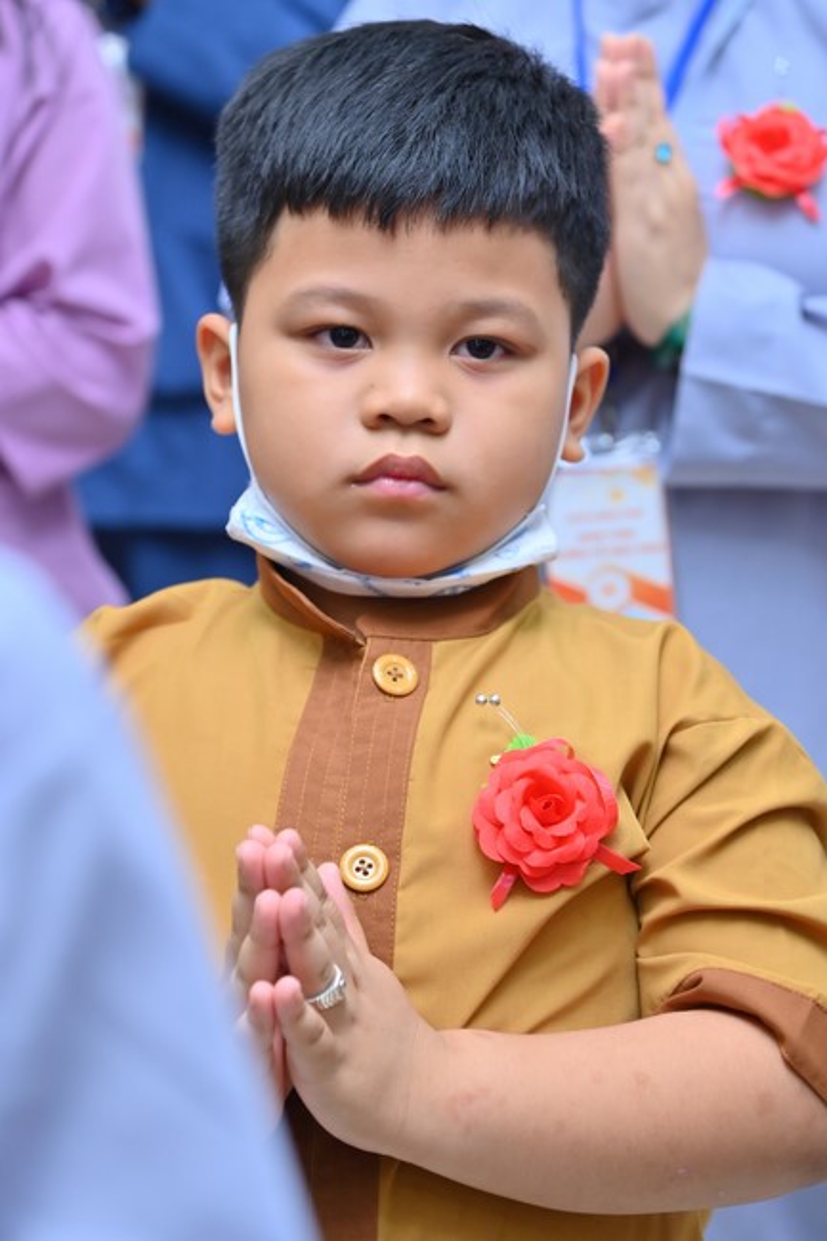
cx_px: 414
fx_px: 3620
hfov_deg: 13.0
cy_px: 620
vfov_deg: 19.5
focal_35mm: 105
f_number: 5
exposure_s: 1/125
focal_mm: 105
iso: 1250
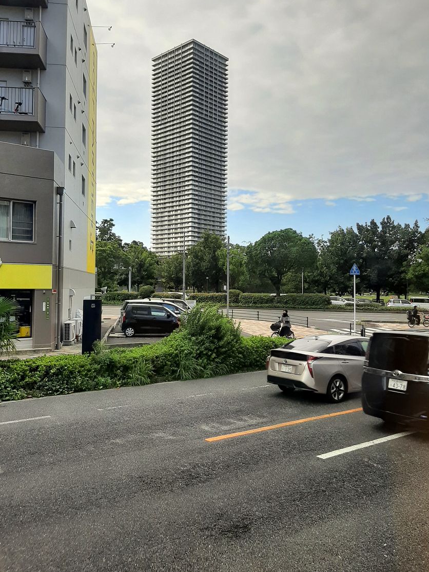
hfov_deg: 49.8
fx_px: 462
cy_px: 271
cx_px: 206
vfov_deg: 63.4
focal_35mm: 28
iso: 40
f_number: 1.7
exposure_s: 1/230
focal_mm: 3.93
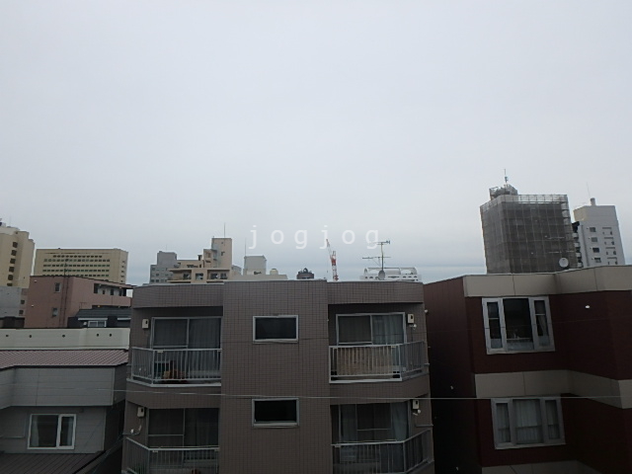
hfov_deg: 79.0
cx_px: 316
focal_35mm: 21
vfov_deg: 63.4
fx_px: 383
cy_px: 237
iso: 125
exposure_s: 1/800
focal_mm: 3.7
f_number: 3.5
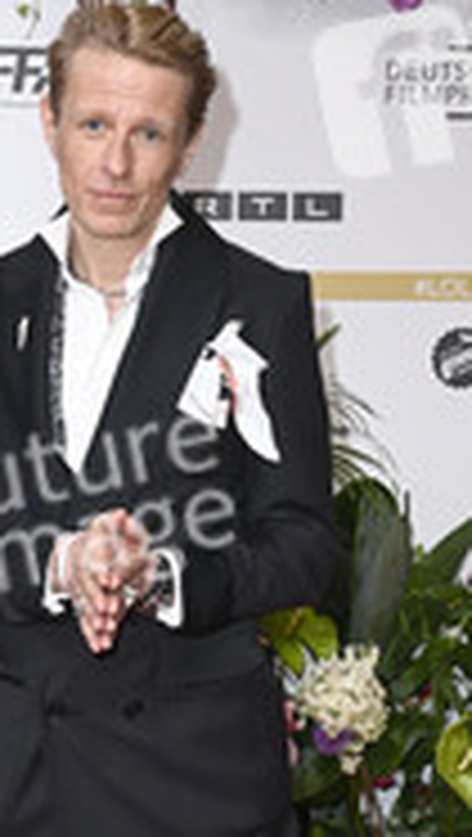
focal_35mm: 108
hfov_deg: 11.2
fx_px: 2396
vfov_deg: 19.4
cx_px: 135
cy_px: 747
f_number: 6.3
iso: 640
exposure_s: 1/200
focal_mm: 48
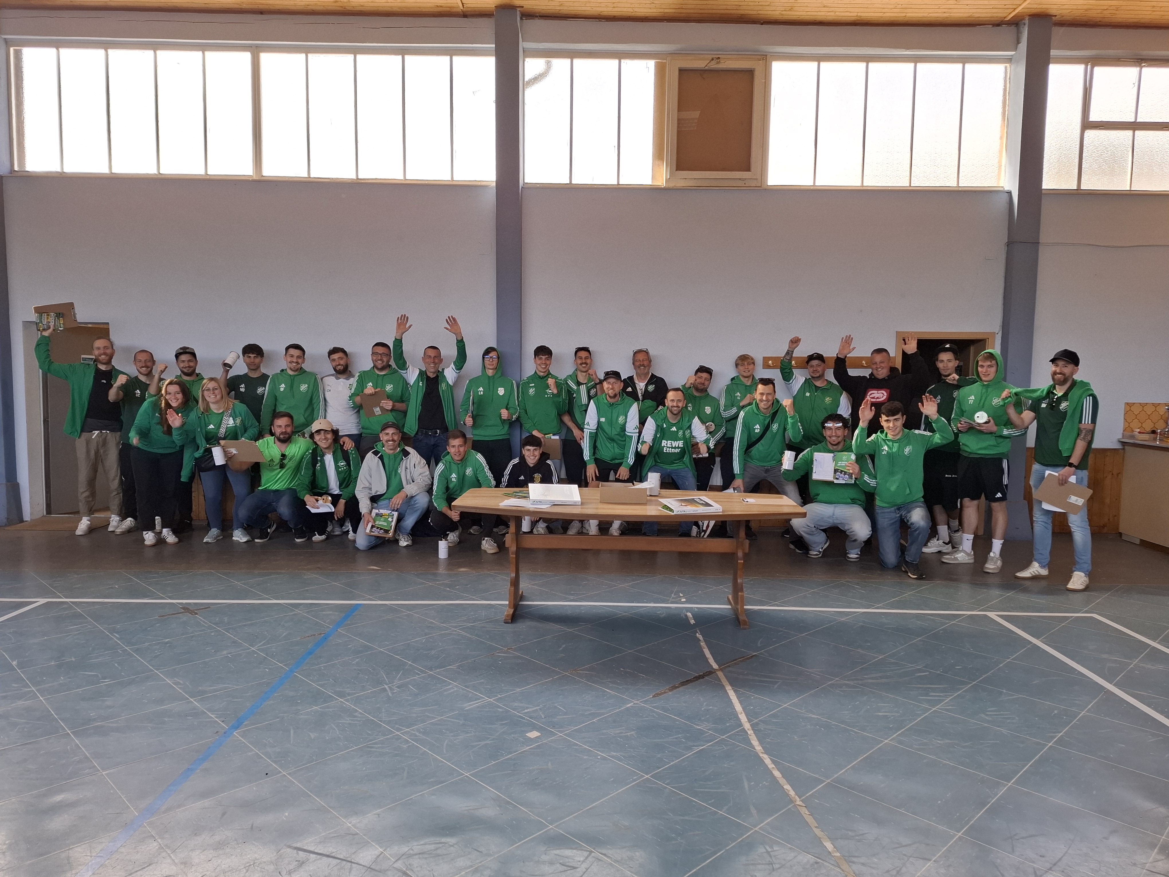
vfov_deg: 58.9
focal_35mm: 23
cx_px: 584
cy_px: 438
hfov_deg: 73.9
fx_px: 777
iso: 50
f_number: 1.8
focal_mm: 5.54
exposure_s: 1/100
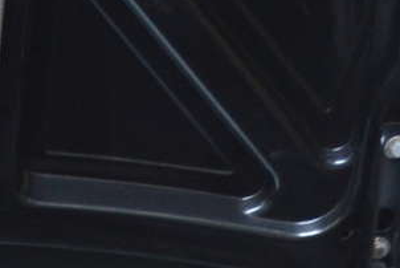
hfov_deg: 7.7
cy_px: 750
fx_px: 2869
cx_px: -330
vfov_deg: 5.1
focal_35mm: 258
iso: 560
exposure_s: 1/60
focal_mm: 26
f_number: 4.2
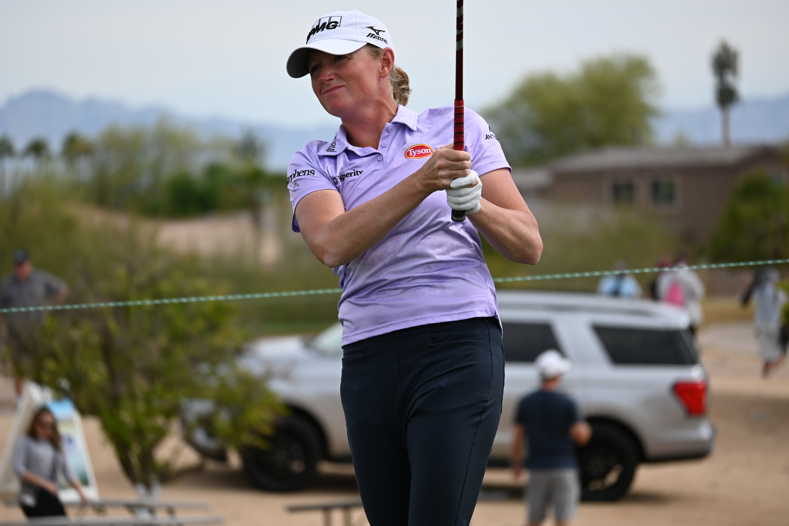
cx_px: 394
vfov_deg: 4.6
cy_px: 263
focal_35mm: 300
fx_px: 6574
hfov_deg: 6.9
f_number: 6
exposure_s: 1/500
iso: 110
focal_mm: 200
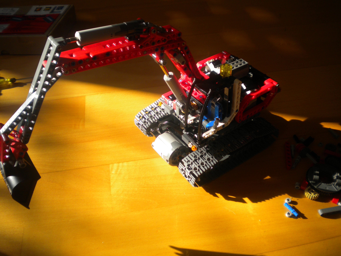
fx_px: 345
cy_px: 128
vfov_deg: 40.7
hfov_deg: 52.6
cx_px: 170
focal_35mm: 35
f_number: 3.1
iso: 80
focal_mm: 6.3
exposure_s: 1/230
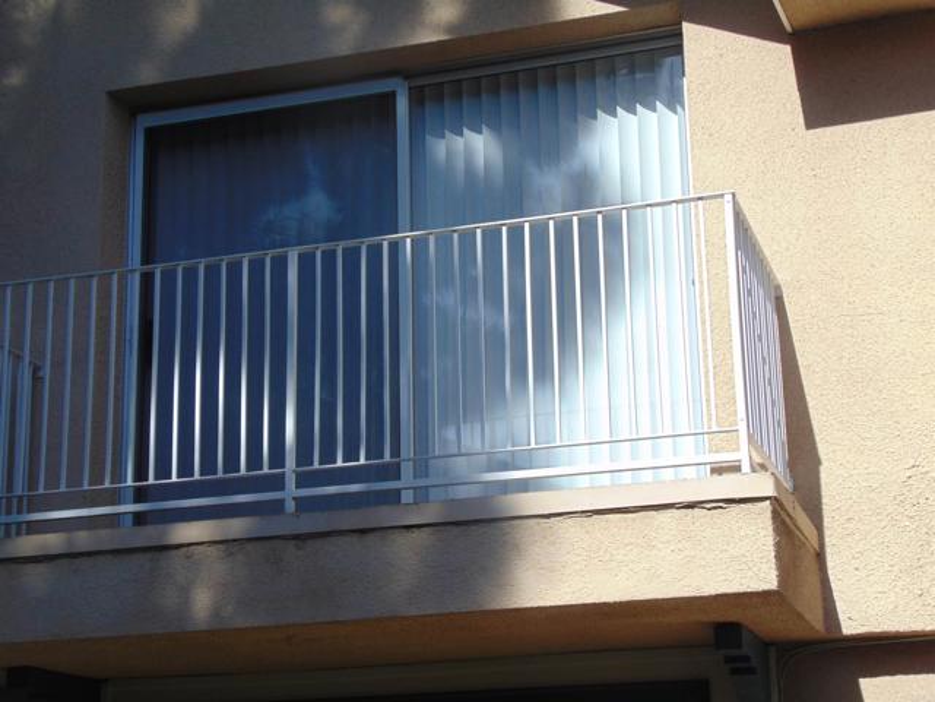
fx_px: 1918
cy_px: 351
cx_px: 468
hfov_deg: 27.4
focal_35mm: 71
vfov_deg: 20.7
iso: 80
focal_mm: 12.8
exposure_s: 1/200
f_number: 9.6
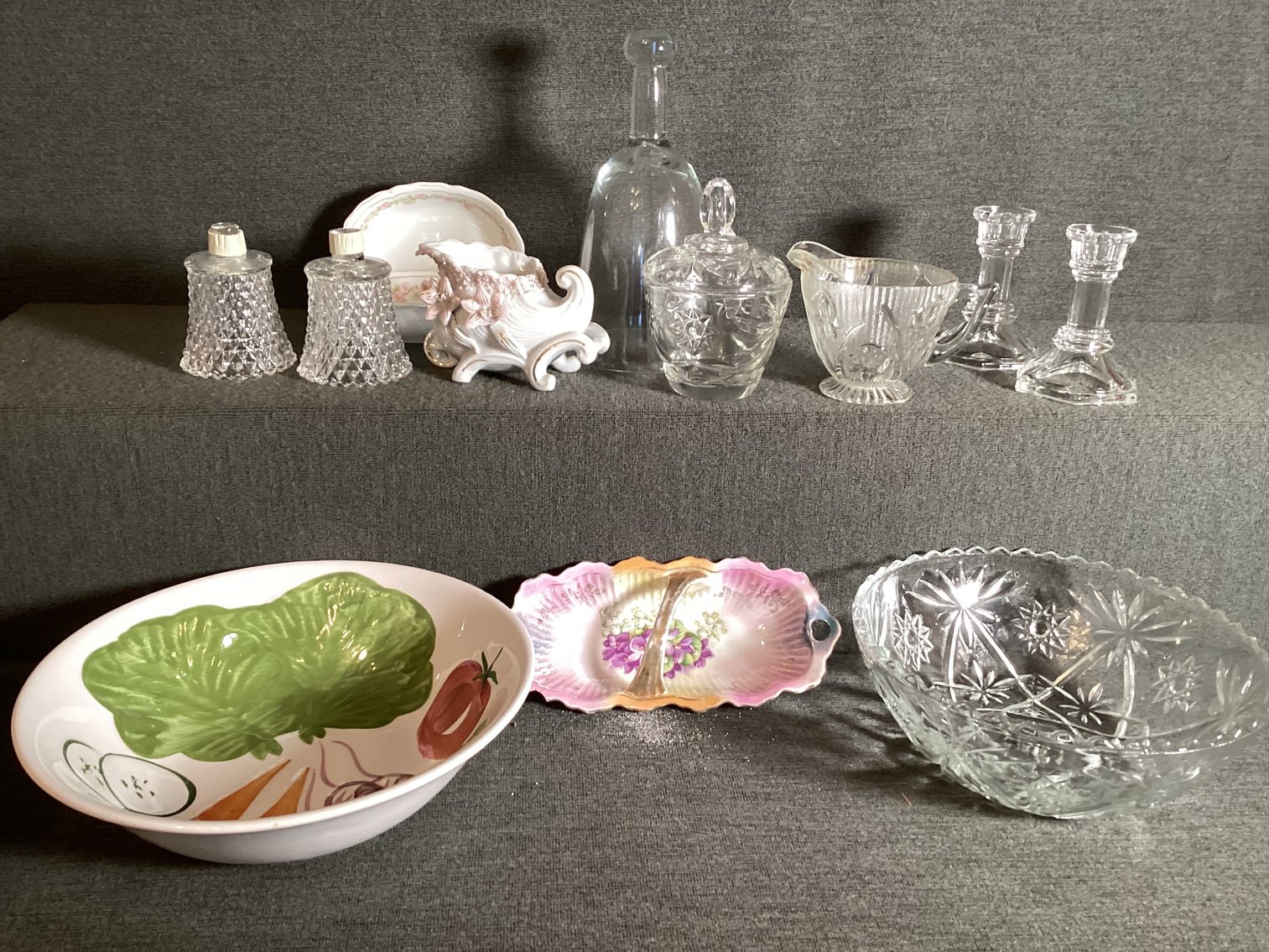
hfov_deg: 58.3
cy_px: 476
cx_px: 634
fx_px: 1137
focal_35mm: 31
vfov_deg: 45.4
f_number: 2.4
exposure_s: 1/60
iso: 160
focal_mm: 3.3
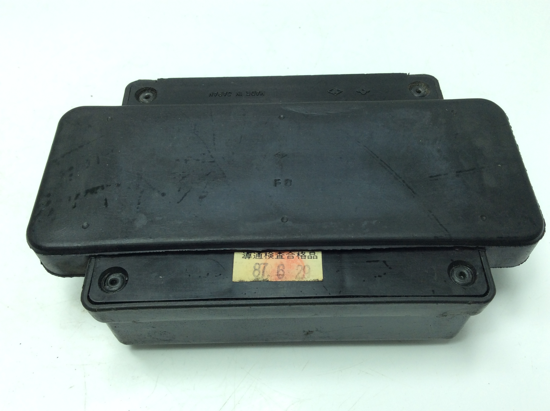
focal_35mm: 32
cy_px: 206
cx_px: 275
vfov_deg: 44.1
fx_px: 508
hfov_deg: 56.9
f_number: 2.4
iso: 32
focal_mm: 3.3
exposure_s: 1/232
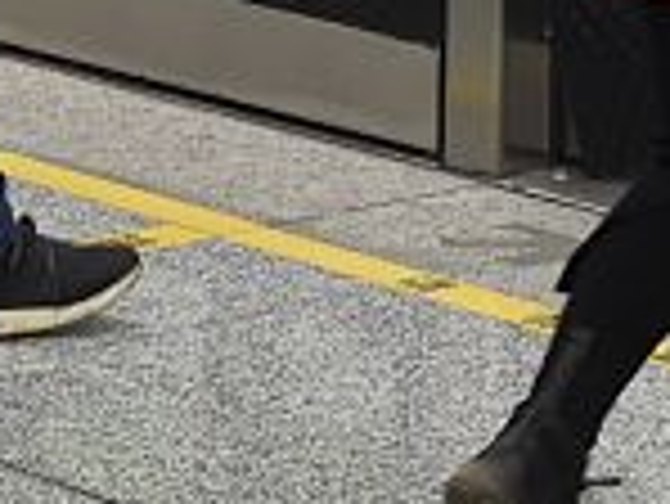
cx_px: 36
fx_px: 4804
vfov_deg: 5.8
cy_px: -619
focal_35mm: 248
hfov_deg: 7.9
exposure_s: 1/100
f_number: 5
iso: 1600
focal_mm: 32
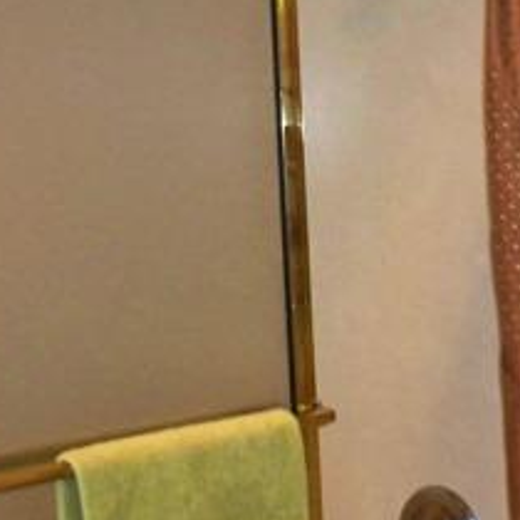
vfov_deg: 14.6
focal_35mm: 118
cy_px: 453
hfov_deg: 14.4
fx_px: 2005
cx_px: 599
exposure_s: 1/60
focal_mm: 6.3
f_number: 3.1
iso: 200
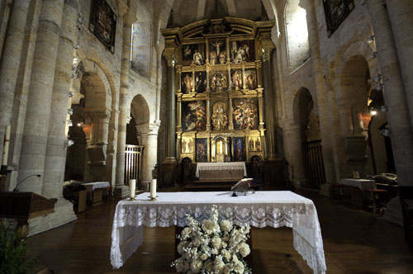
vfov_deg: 77.2
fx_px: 172
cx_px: 206
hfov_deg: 100.5
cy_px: 137
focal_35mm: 15
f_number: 4
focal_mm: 10
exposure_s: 1/30
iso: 2000
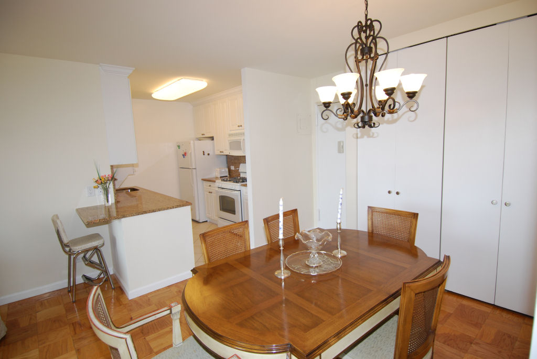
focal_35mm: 18
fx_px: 269
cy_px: 180
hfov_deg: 89.9
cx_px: 268
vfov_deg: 67.5
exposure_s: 1/100
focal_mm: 12
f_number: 5
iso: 200
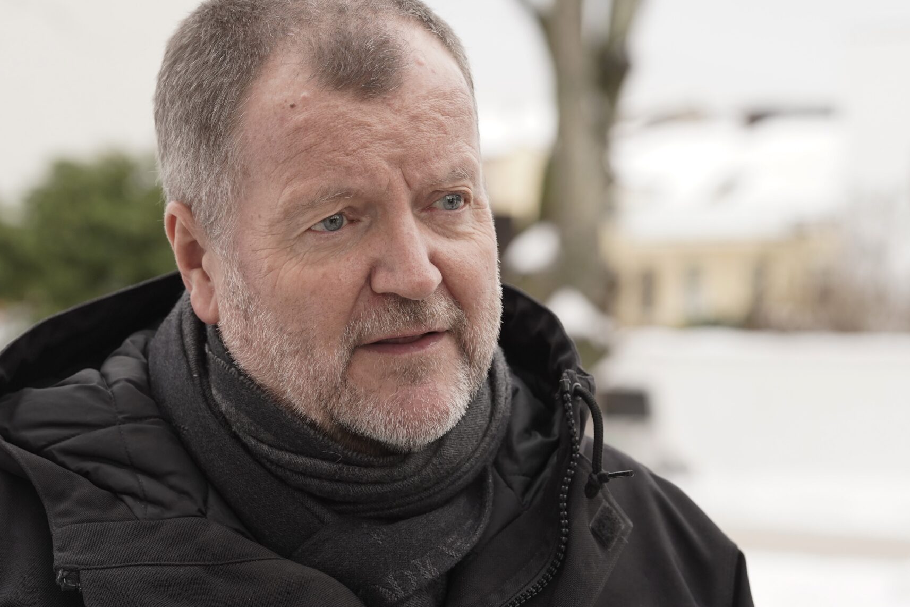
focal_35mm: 127
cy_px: 325
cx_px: 387
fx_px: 3210
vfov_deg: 10.8
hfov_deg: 16.1
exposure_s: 1/200
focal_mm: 85
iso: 640
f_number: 4
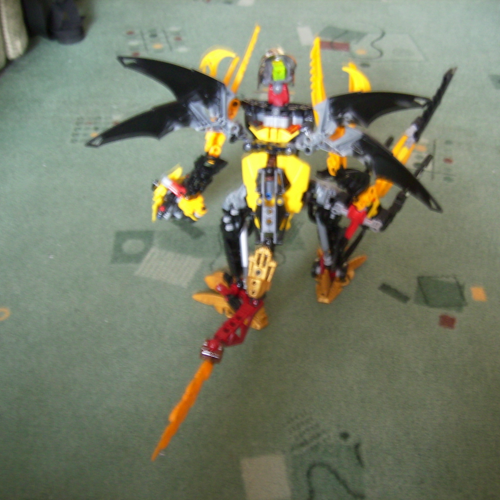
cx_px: 288
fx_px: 621
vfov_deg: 43.9
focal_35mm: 38
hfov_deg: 43.7
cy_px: 250
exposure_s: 1.1
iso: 50
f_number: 2.8
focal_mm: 5.99
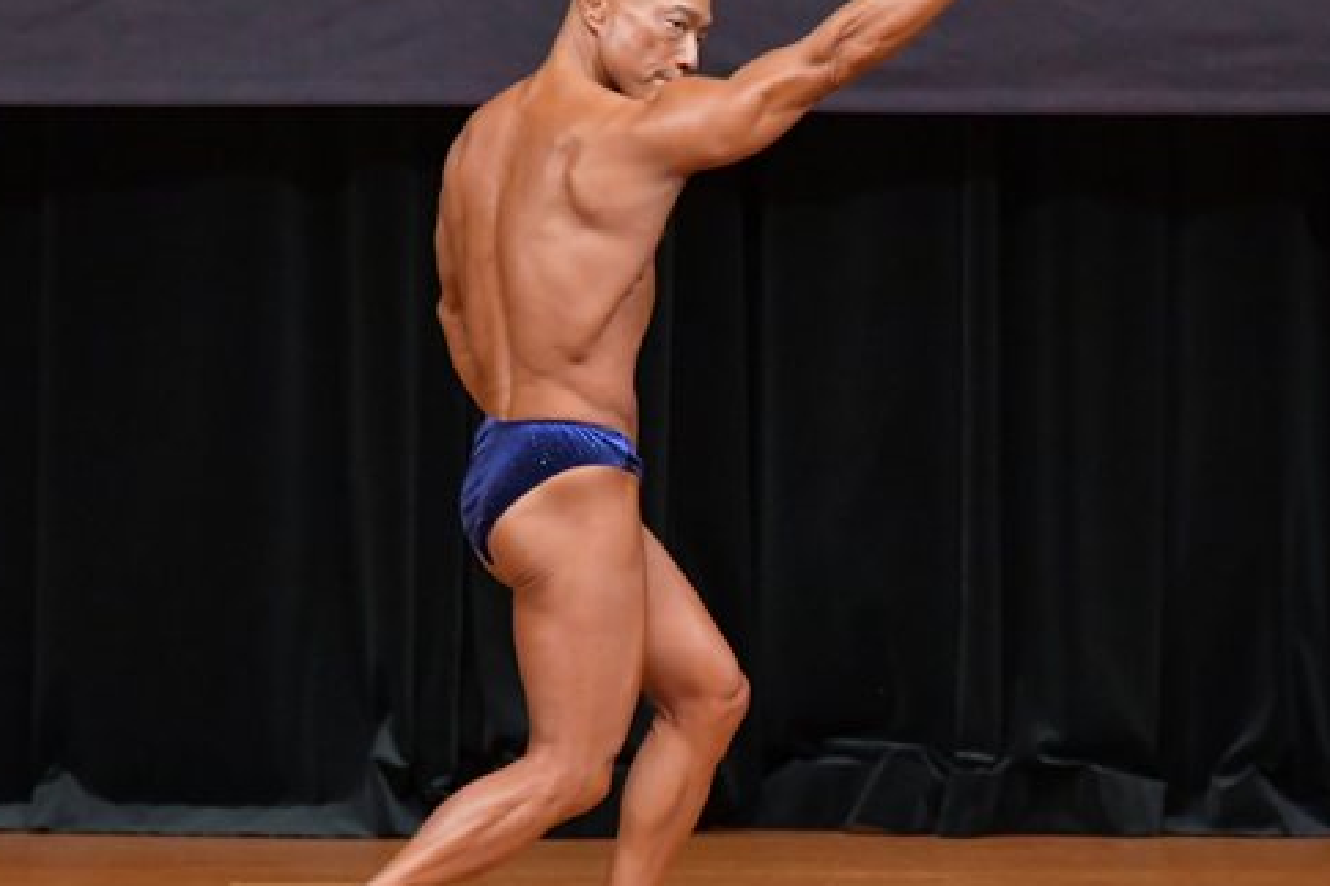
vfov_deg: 2.9
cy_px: 417
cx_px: 849
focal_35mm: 479
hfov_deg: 4.3
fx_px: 17689
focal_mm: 200
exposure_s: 1/400
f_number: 5.6
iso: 5000
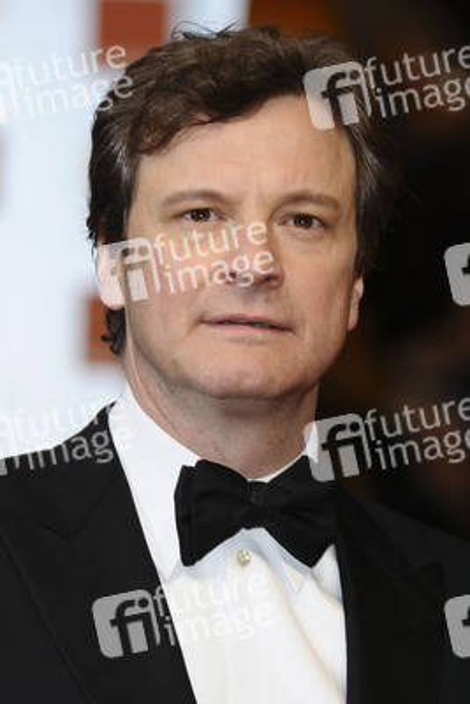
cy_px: 352
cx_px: 235
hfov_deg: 5.0
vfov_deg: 7.4
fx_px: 5429
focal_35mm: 278
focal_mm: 185
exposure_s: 1/200
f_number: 4.5
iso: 320
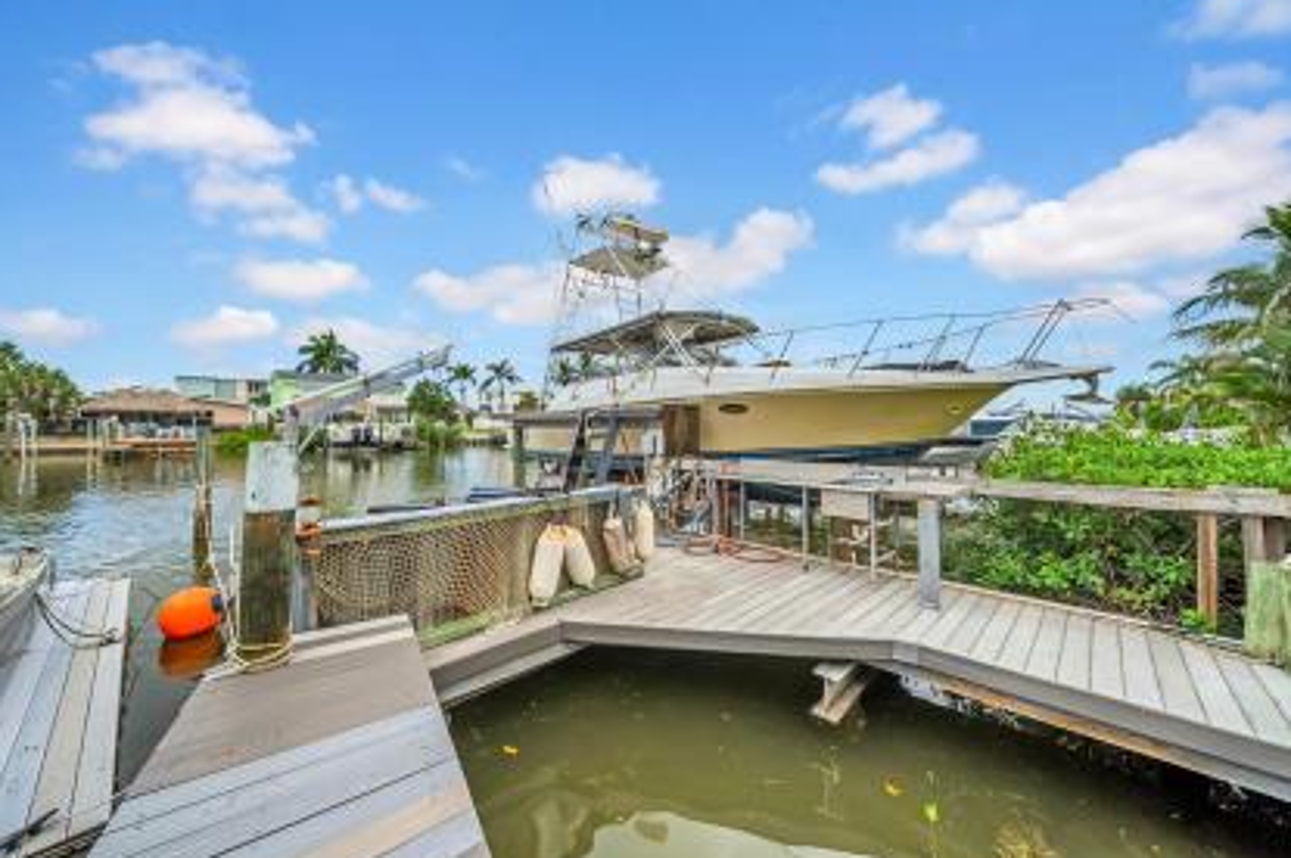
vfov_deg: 85.3
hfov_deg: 108.3
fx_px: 466
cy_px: 417
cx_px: 621
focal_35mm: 13
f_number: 4.5
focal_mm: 12
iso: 800
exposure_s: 1/3200
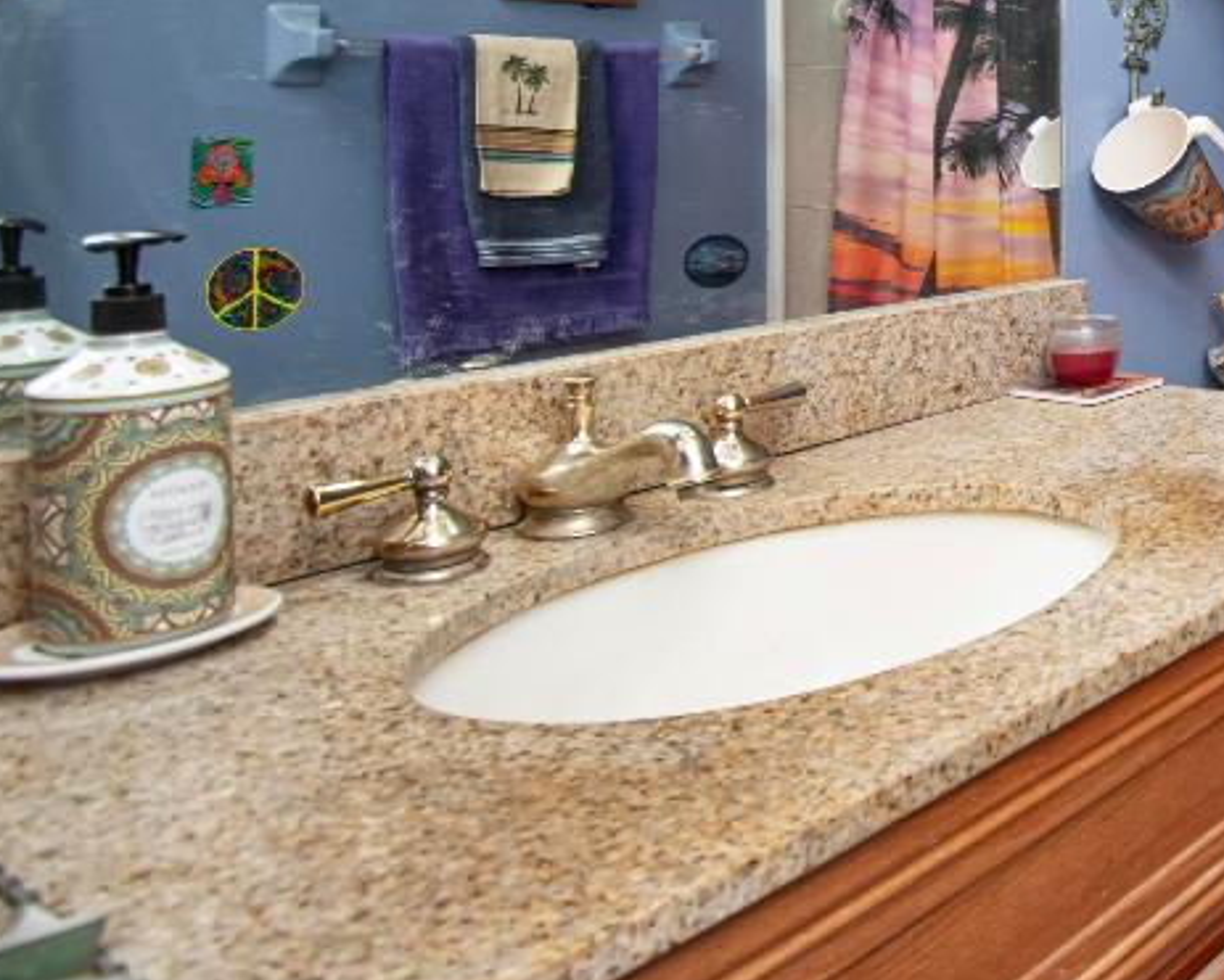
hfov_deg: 38.4
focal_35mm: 35
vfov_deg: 39.3
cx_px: 1462
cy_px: 103
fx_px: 1269
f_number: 4.5
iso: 900
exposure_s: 1/60
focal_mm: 10
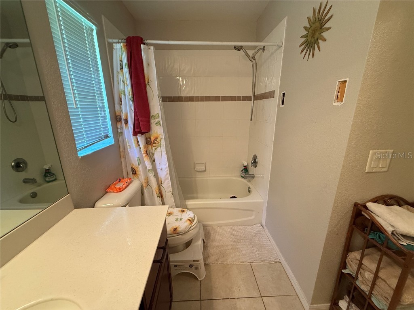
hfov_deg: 102.1
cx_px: 207
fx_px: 167
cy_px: 155
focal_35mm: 14
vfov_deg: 85.7
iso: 400
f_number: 2.2
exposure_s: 1/60
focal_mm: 2.22
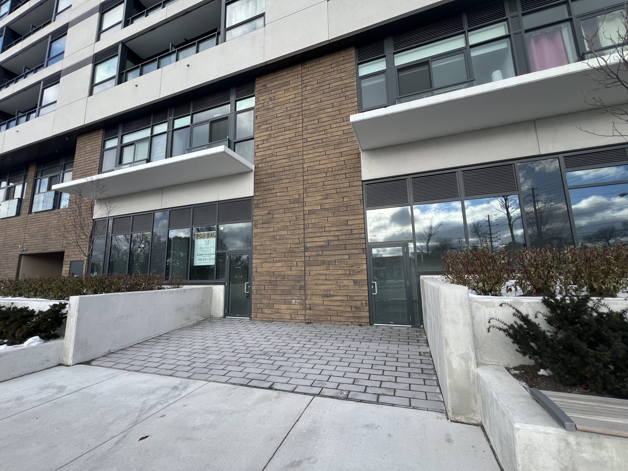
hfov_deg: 106.2
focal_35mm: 13
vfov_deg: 89.9
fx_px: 236
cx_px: 314
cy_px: 236
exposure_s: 1/570
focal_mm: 1.57
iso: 32
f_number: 1.8
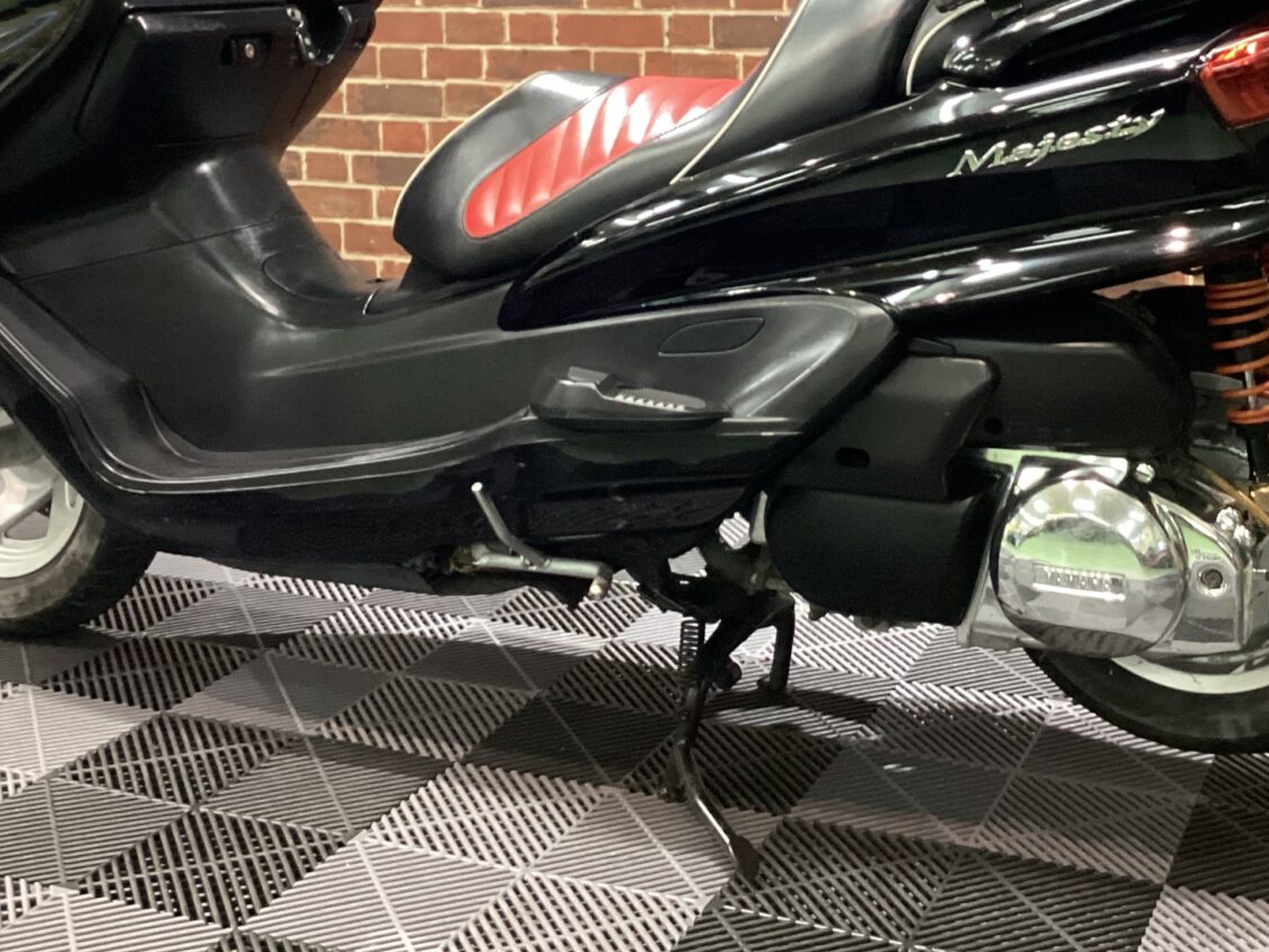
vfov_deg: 26.9
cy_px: 175
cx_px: 767
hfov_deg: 36.0
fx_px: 1943
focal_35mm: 53
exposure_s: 1/30
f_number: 2.4
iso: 400
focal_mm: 3.3
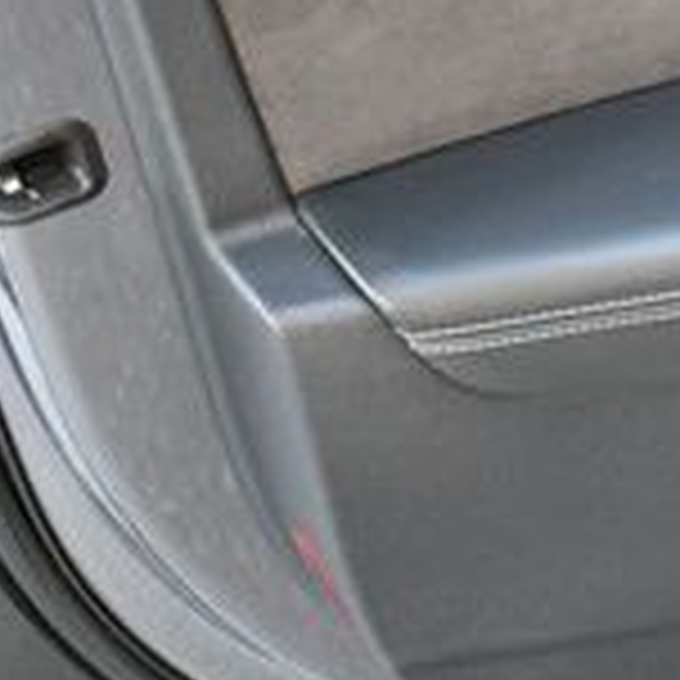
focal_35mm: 130
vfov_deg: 13.3
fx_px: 2889
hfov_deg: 12.7
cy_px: 77
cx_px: 1054
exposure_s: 1/200
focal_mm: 18
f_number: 3.5
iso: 800
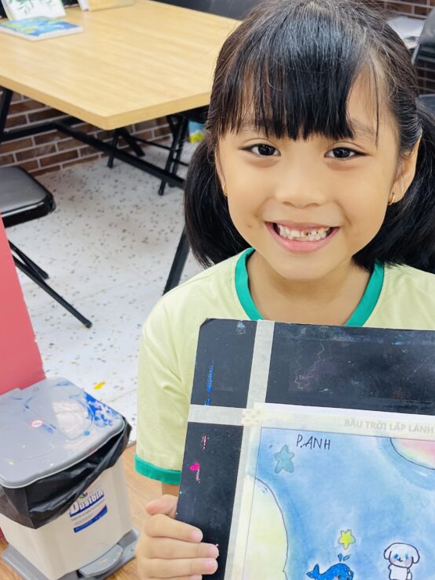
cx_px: 342
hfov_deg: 31.4
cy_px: 387
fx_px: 754
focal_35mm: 45
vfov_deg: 41.5
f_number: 1.6
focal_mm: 5.1
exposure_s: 1/100
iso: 40
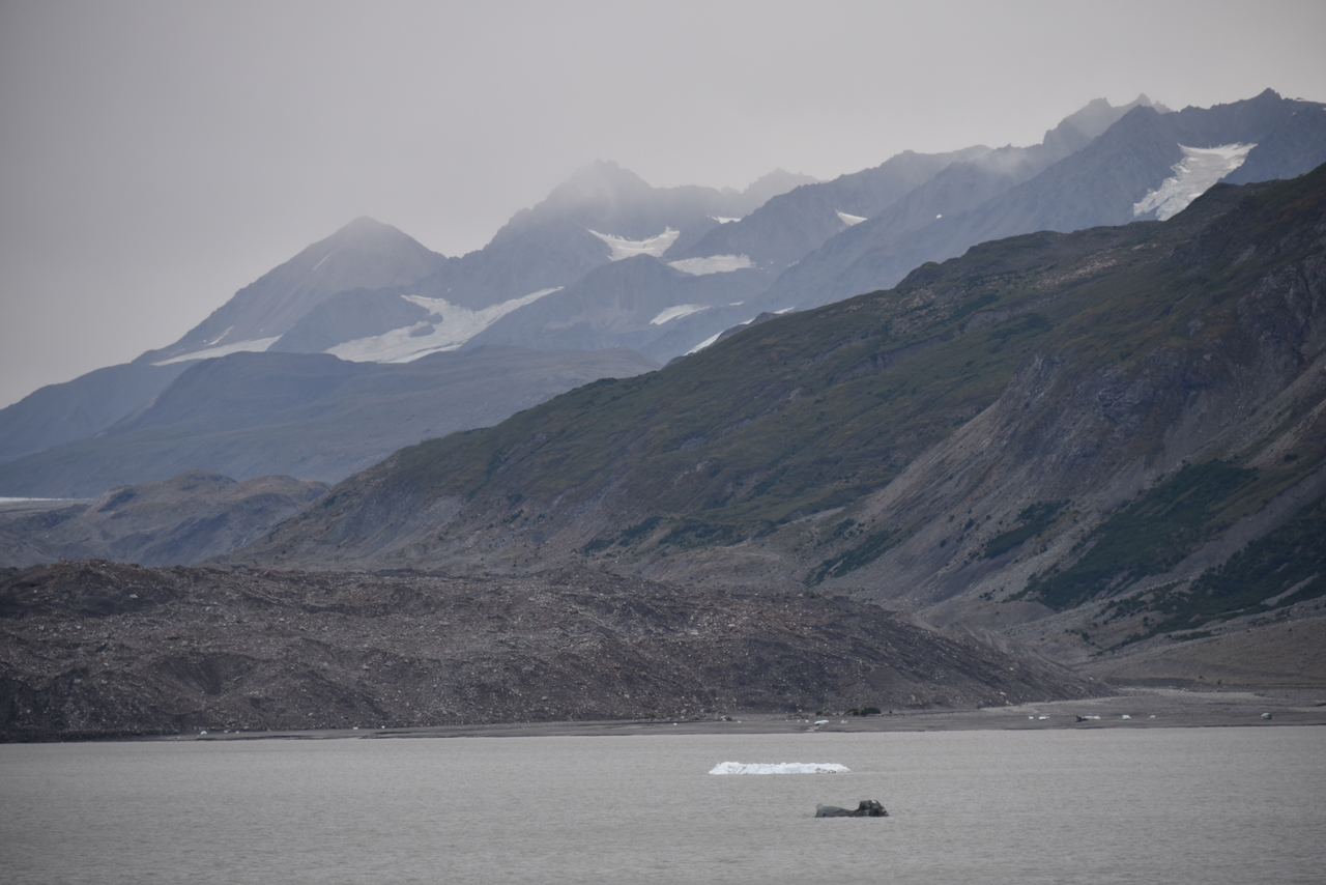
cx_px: 663
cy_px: 442
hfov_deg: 10.8
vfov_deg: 7.2
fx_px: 6999
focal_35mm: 190
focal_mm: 190
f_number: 5.6
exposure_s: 1/400
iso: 220
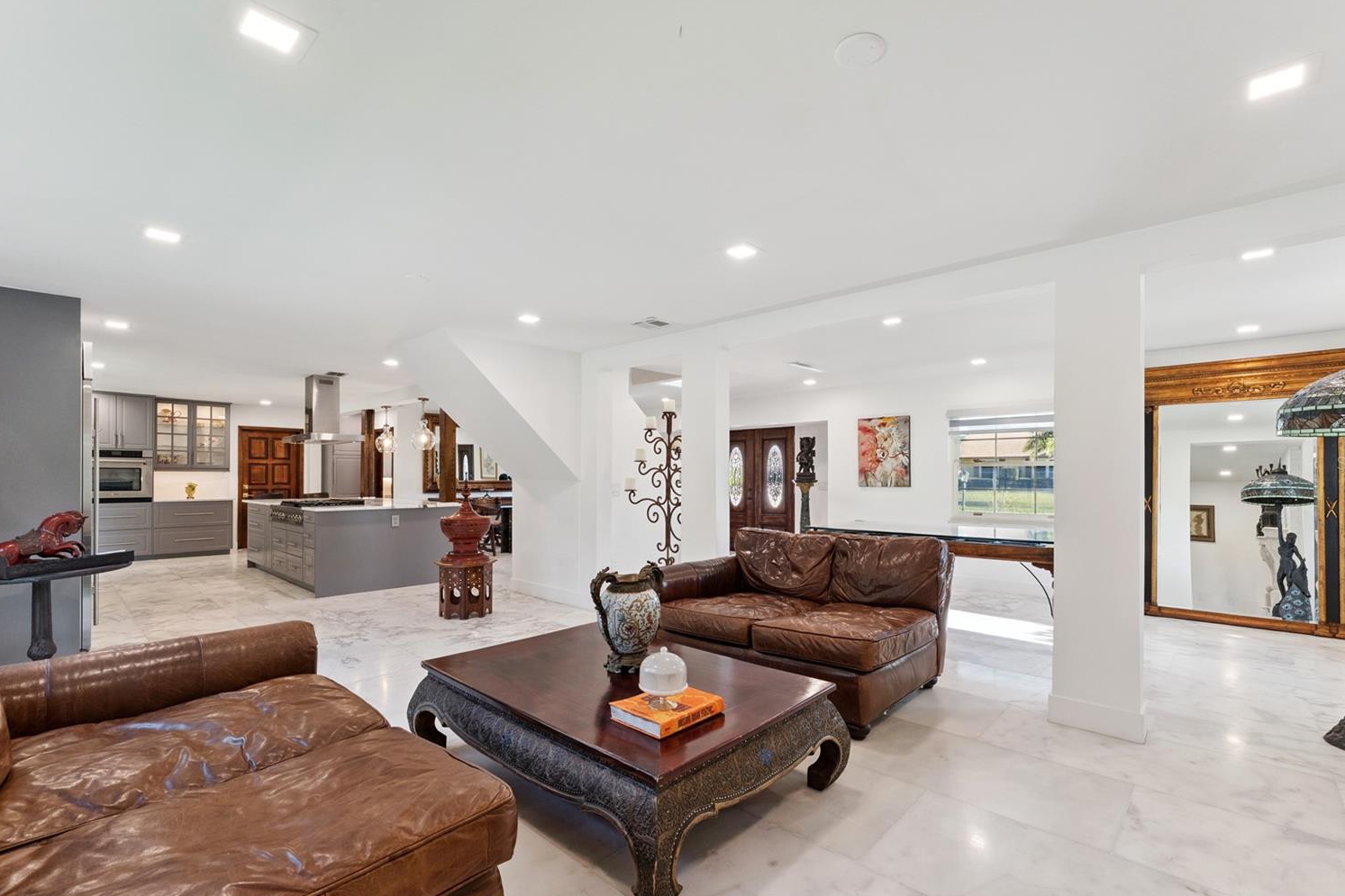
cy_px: 463
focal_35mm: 16
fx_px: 592
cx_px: 696
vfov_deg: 74.2
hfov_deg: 97.2
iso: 800
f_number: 11
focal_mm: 14.8
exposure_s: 1/50
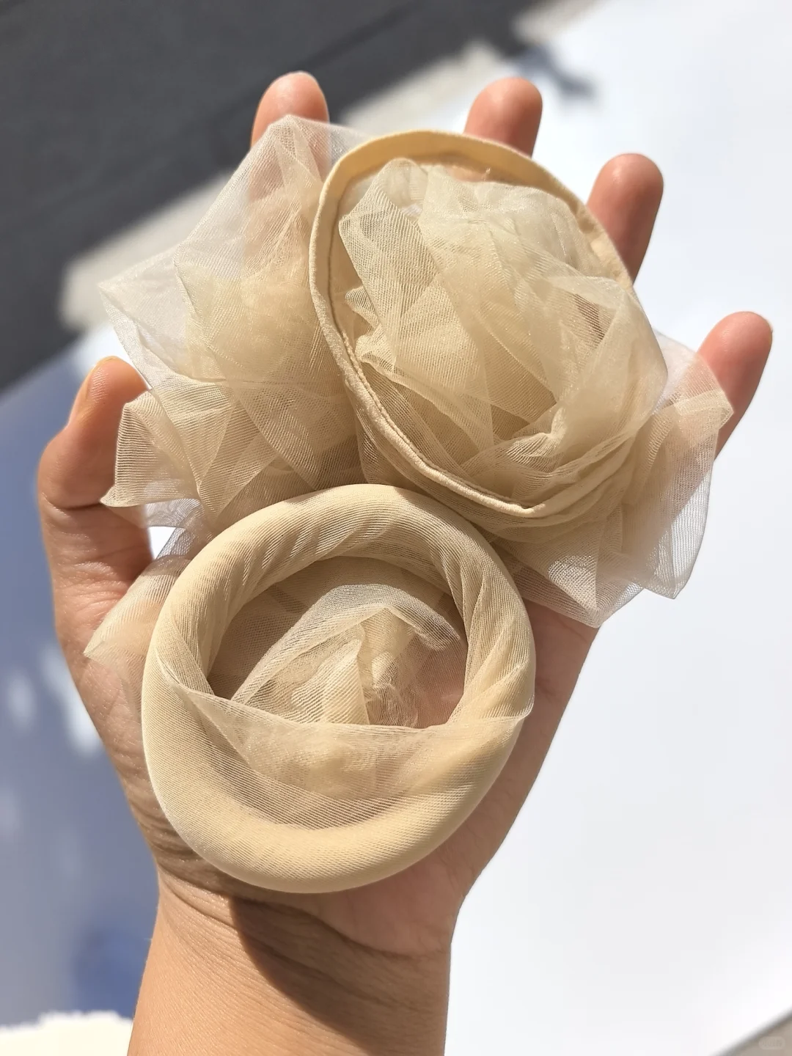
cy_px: 528
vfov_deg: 65.3
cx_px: 396
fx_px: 824
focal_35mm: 27
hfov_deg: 51.4
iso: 50
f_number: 2
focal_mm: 8.5
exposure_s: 1/5181
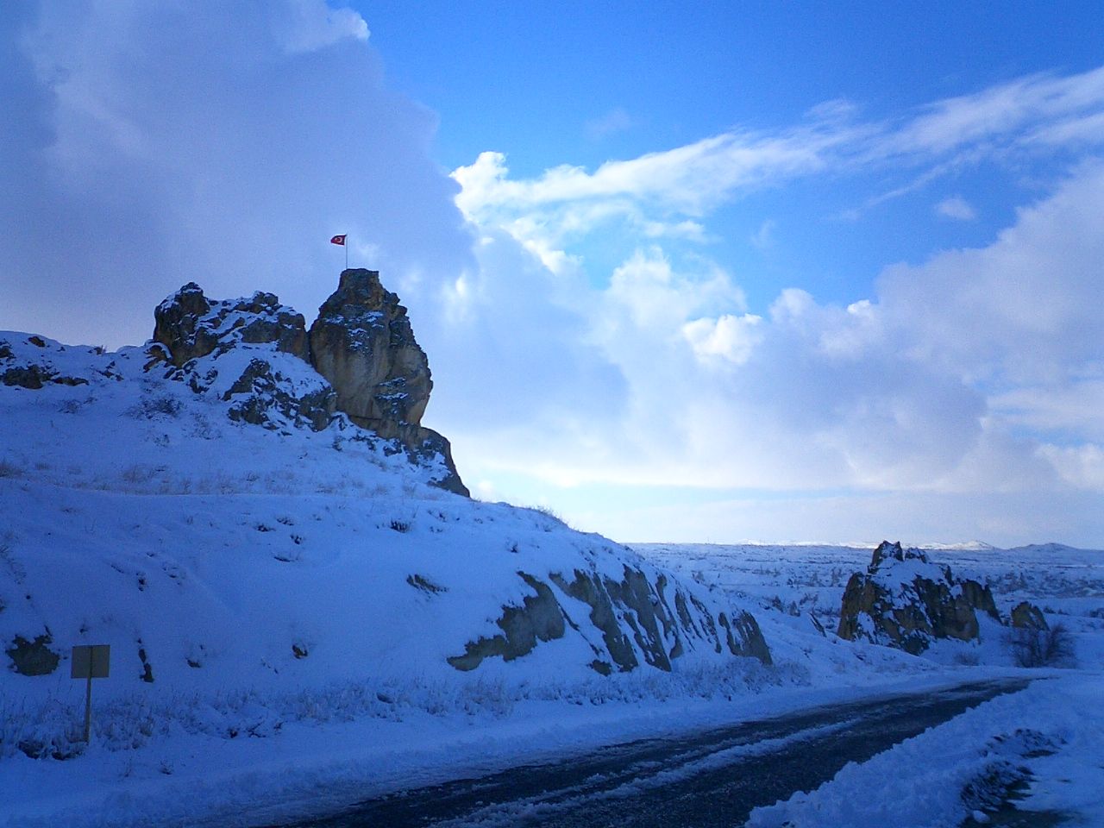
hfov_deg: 50.1
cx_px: 552
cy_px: 414
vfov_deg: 38.7
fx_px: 1180
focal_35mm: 37
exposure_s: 1/1600
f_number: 3.5
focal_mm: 5.6
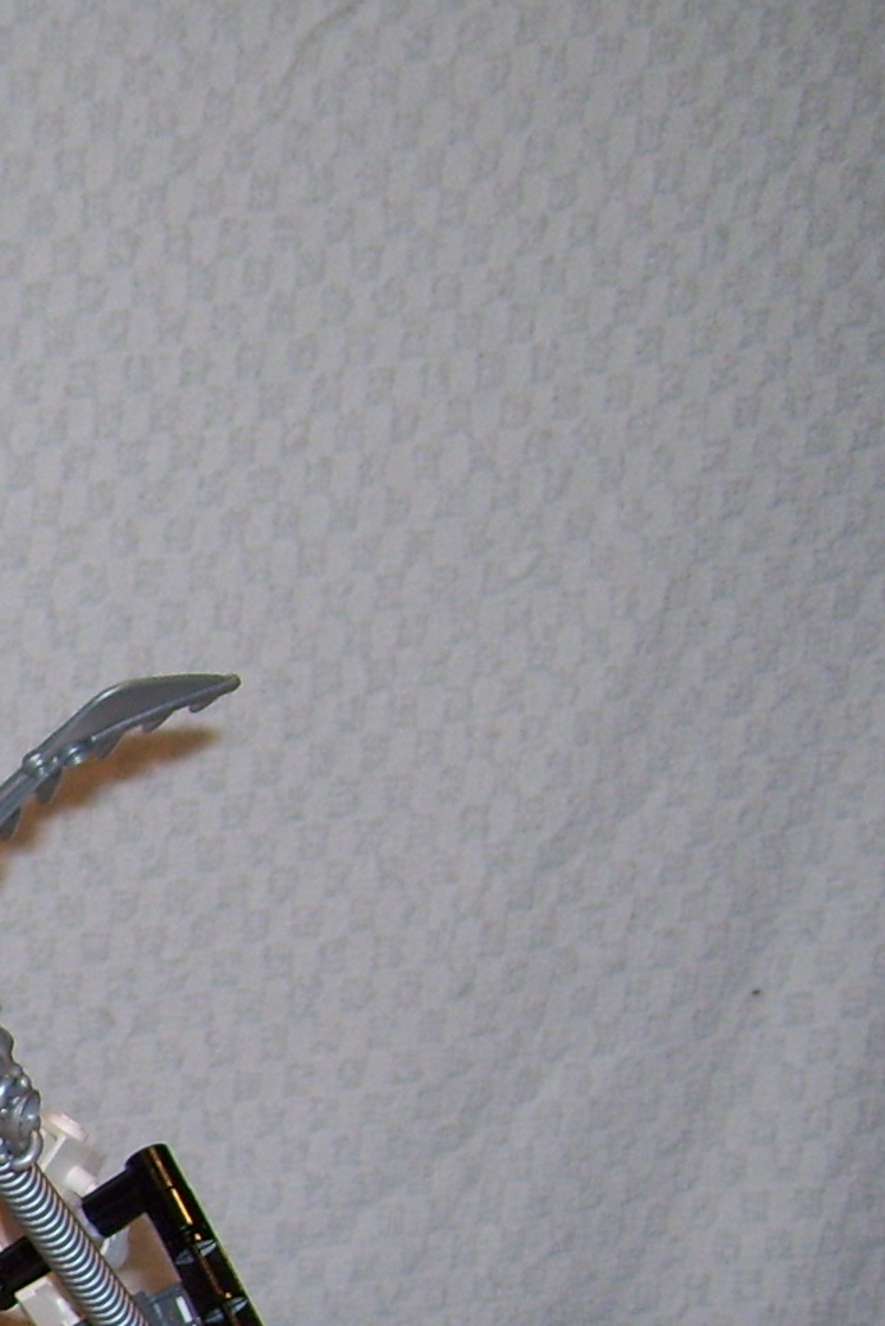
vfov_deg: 17.6
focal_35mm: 112
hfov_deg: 11.1
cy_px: 1450
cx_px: -920
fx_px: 4127
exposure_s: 1/60
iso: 80
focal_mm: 6
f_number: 2.7
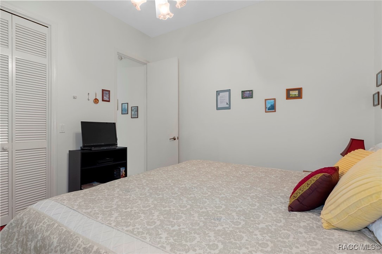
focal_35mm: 18
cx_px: 191
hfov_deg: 90.0
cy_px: 127
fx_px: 191
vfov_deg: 67.3
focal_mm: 12
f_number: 8
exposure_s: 1/2
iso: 1000
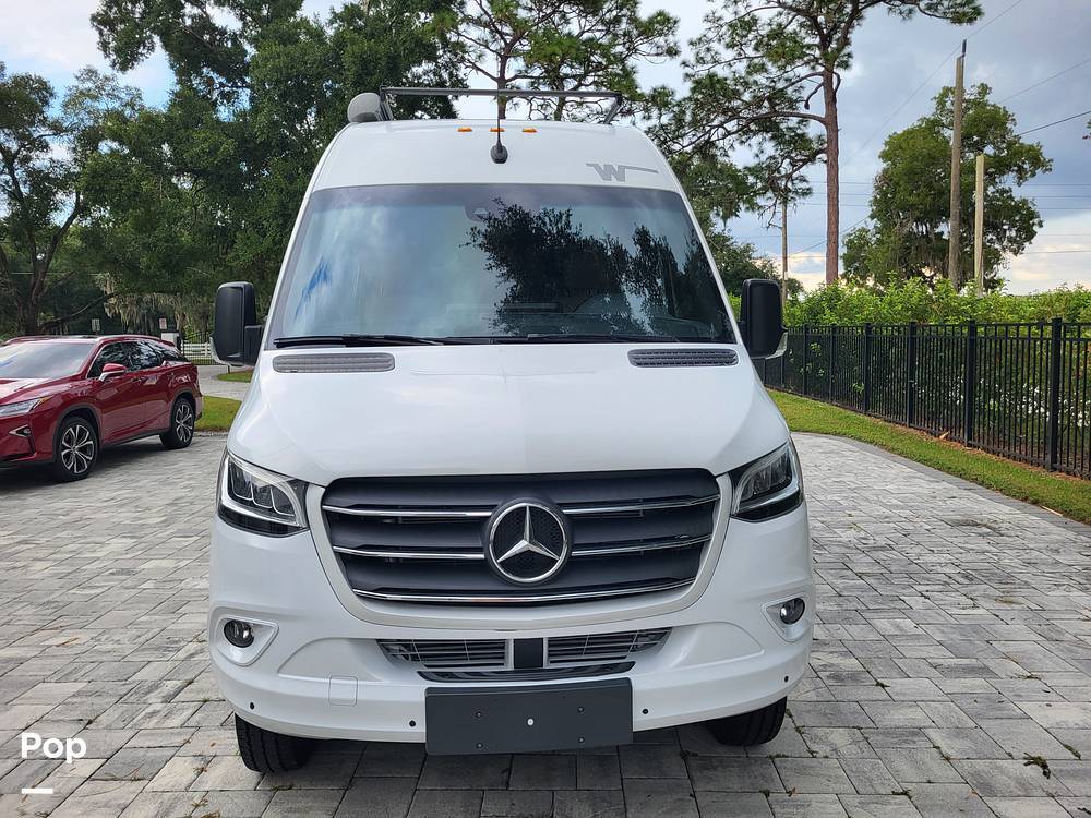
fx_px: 819
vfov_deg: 53.1
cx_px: 546
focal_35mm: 26
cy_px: 409
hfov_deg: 67.3
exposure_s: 1/477
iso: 40
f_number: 1.8
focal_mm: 5.4
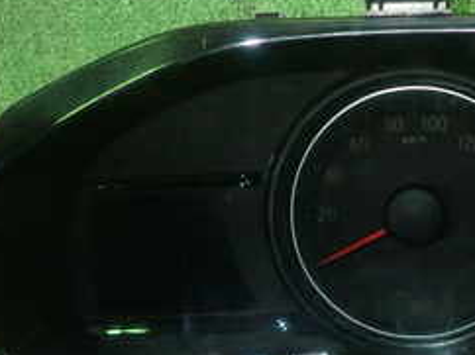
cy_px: 208
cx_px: 404
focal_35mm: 62
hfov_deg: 30.2
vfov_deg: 23.6
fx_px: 850
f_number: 5.6
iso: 800
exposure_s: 1/30
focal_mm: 4.5
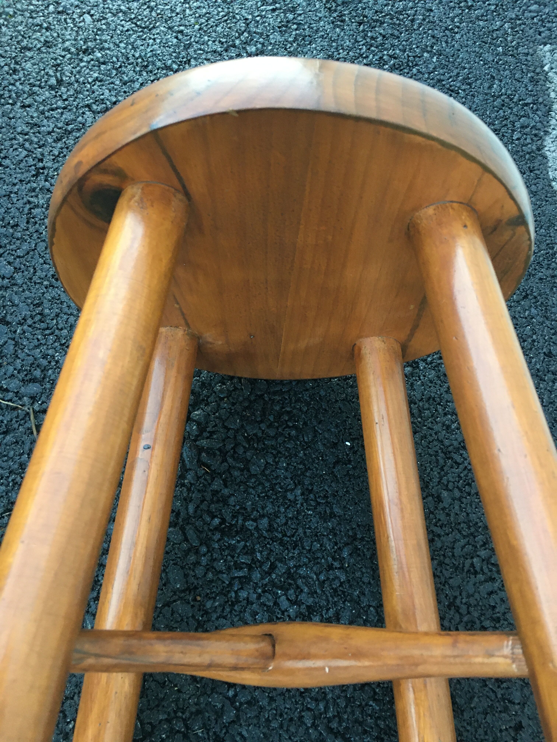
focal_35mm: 29
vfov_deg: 61.7
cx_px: 278
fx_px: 622
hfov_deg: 48.2
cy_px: 371
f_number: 2.2
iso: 200
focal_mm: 4.15
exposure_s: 1/33
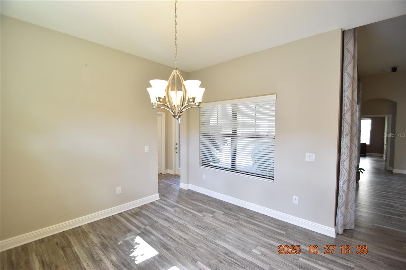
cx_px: 203
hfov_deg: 100.4
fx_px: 169
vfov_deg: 77.3
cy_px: 135
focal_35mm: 15
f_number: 3.5
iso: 800
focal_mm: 10
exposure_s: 1/125
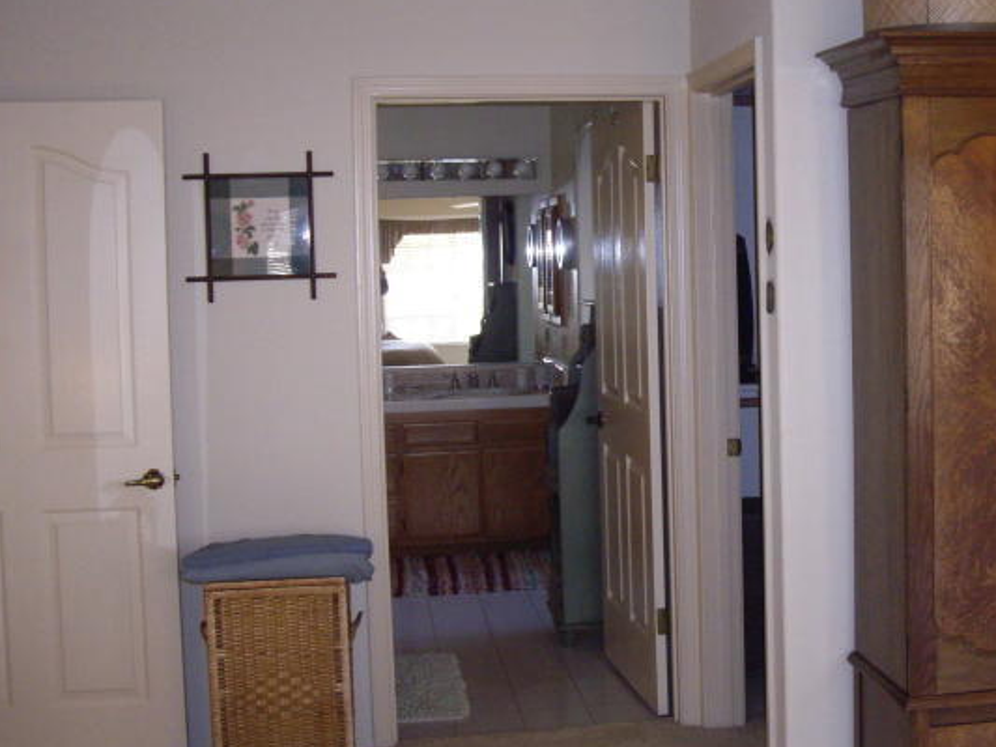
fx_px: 1640
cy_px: 312
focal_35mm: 57
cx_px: 733
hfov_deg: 33.2
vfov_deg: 25.6
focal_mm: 7.9
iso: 400
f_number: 2.8
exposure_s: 1/40
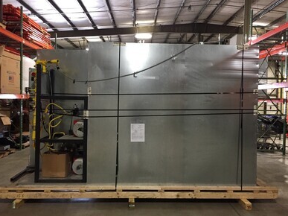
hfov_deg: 60.0
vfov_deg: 46.8
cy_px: 106
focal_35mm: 30
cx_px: 145
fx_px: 250
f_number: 2.2
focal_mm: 4.15
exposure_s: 1/30
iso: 200
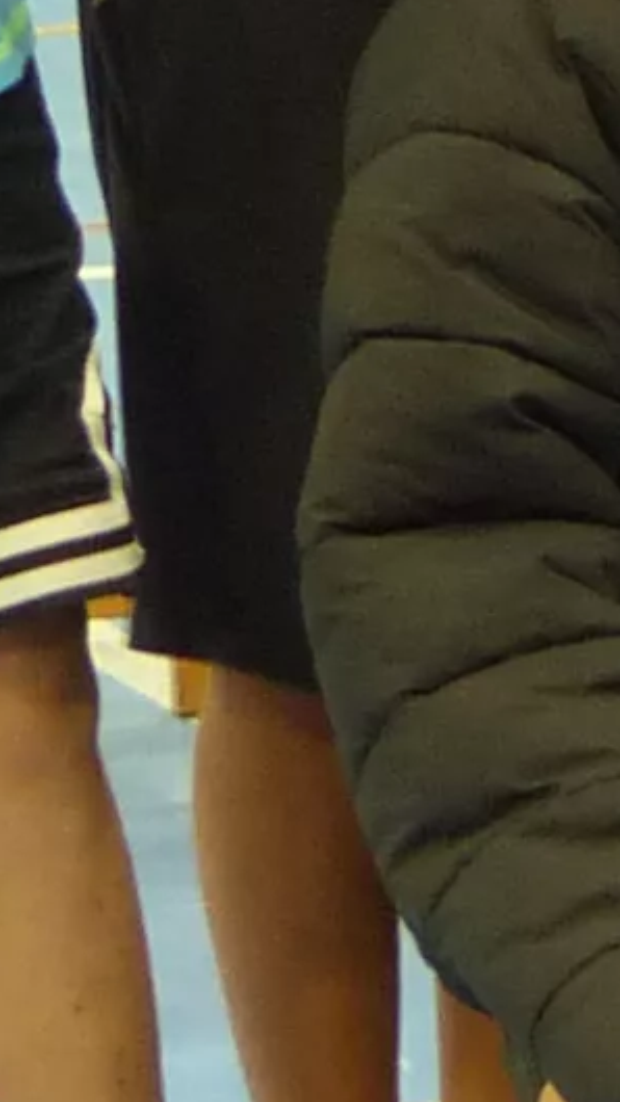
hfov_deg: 3.5
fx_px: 9852
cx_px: 1585
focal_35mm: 337
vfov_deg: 6.3
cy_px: -414
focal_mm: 7.4
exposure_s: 1/25
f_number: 2.8
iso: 200
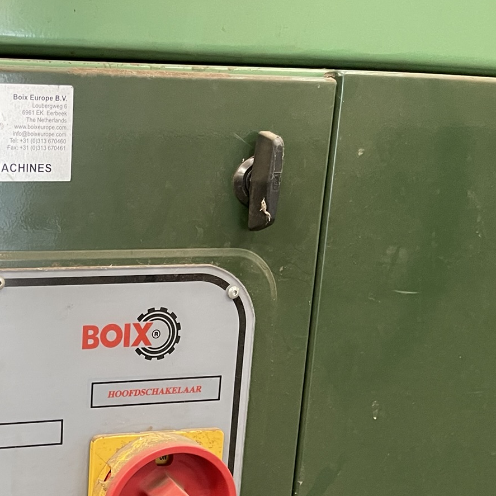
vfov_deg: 32.3
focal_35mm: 51
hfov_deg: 30.7
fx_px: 827
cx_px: -12
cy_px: 413
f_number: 1.6
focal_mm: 5.1
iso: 500
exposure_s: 1/60
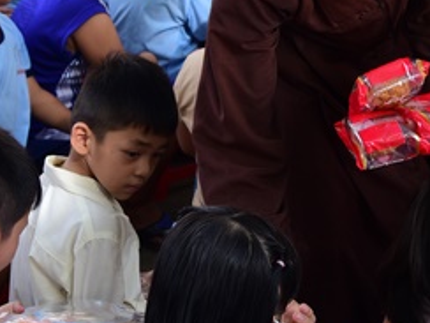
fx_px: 1528
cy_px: -39
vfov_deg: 11.8
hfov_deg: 15.9
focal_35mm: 123
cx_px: 339
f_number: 5.6
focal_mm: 48
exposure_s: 1/100
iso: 160
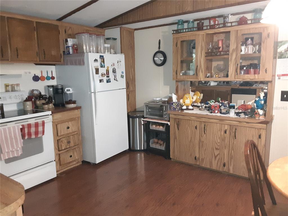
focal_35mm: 27
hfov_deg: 65.3
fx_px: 225
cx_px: 144
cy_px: 108
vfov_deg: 51.4
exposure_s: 1/20
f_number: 1.9
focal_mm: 2.91
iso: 640
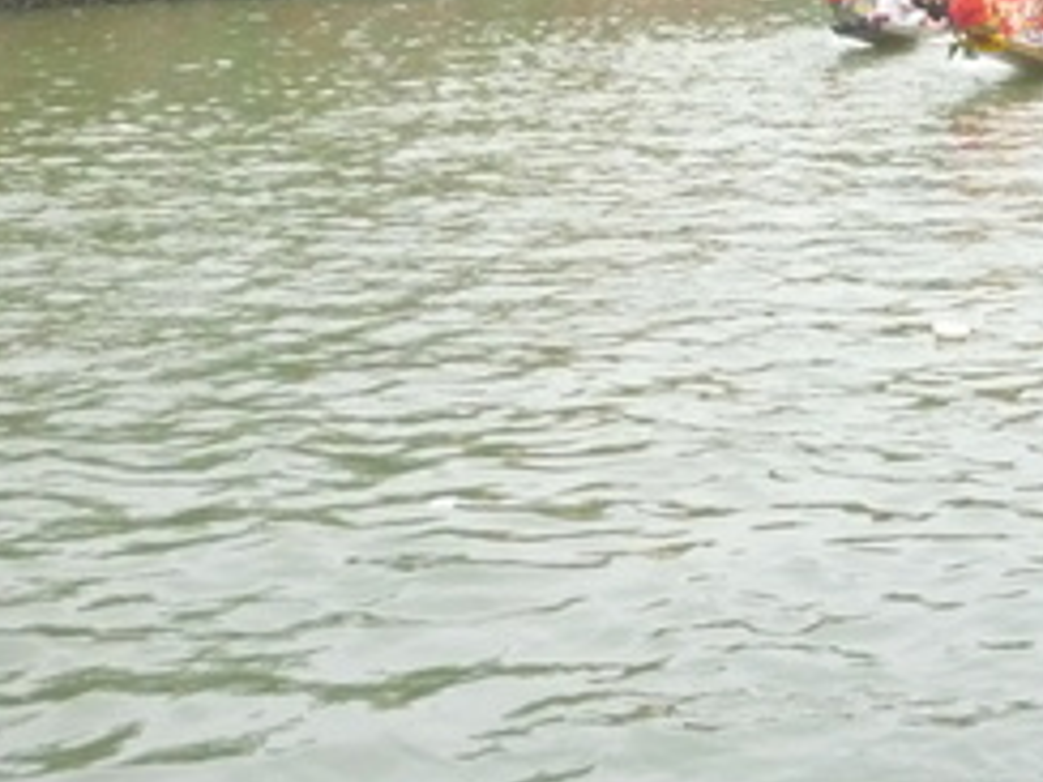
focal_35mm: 89
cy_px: 19
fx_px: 2682
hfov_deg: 21.5
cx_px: 928
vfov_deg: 16.3
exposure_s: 1/500
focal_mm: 5.2
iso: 400
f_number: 3.3
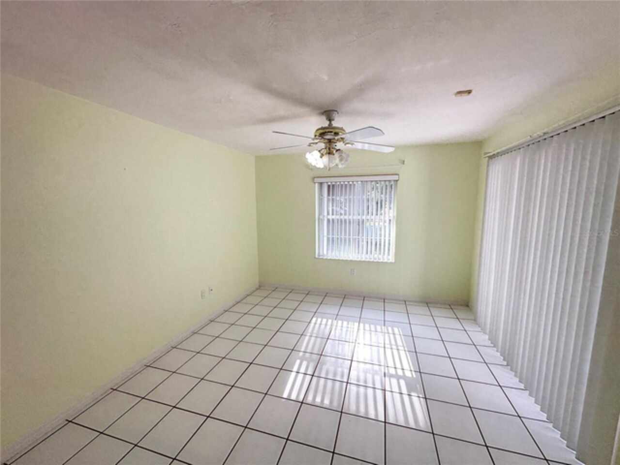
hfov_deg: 102.1
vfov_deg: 85.7
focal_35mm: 14
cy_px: 232
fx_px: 251
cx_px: 310
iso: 50
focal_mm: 2.22
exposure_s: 1/120
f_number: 2.2
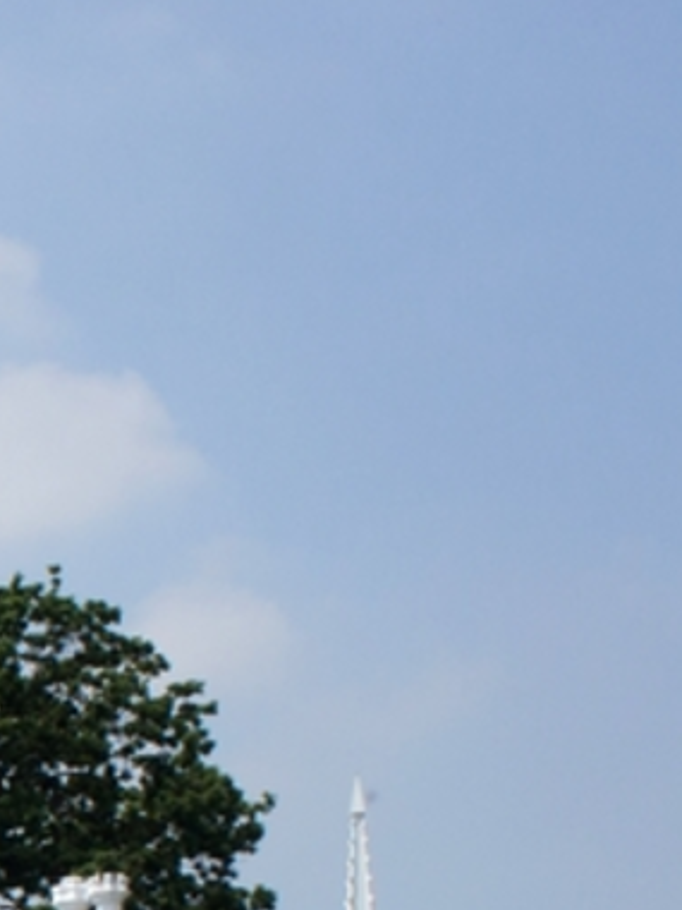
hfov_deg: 8.2
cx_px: -970
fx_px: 4362
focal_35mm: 166
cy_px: 1178
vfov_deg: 11.6
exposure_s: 1/320
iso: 200
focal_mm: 27
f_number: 13
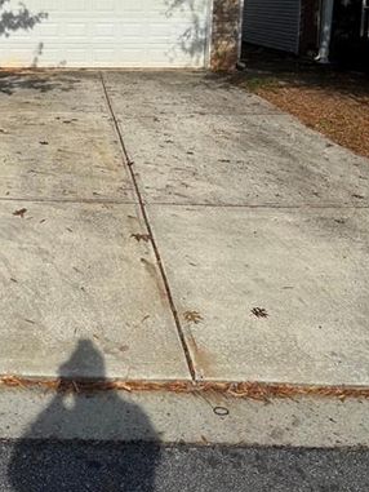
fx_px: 597
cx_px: 65
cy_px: 90
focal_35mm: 42
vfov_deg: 42.5
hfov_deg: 33.2
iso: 80
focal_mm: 6.76
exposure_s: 1/5348
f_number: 1.78
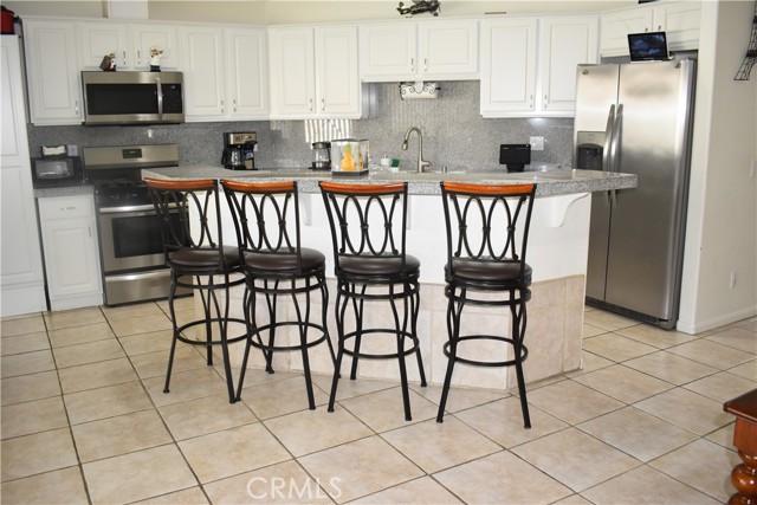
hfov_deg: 61.9
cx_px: 378
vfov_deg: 43.6
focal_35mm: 30
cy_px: 252
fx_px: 631
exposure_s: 1/80
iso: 800
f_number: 4.5
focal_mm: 20
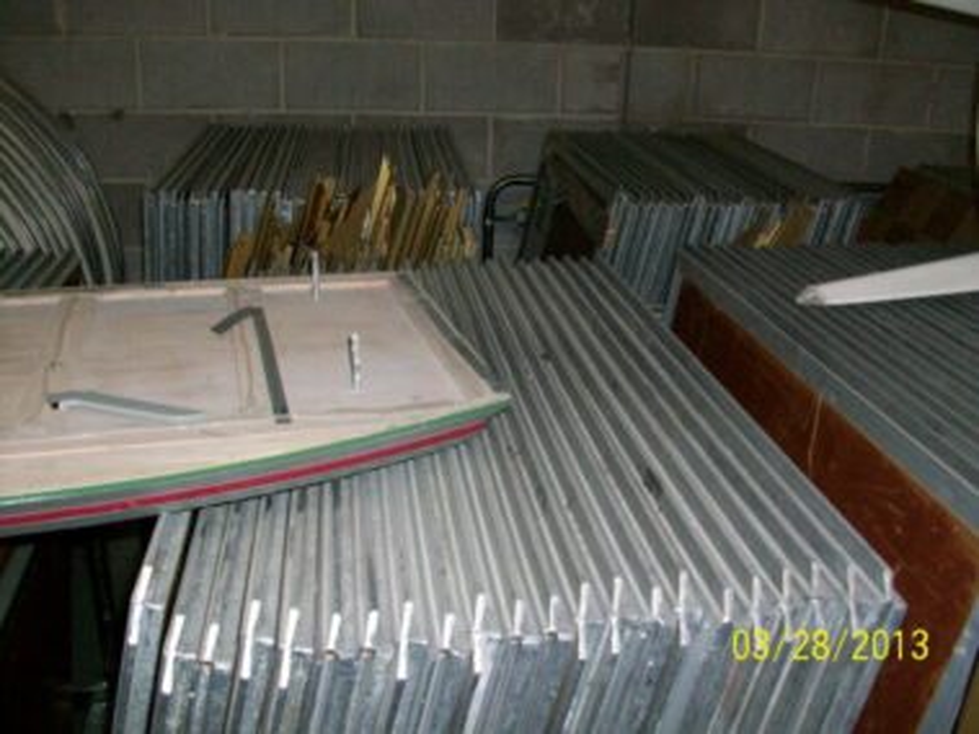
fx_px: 961
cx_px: 490
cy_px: 367
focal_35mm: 34
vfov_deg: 41.8
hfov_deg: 54.0
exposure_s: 1/42.4
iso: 160
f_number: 2.8
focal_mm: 5.7
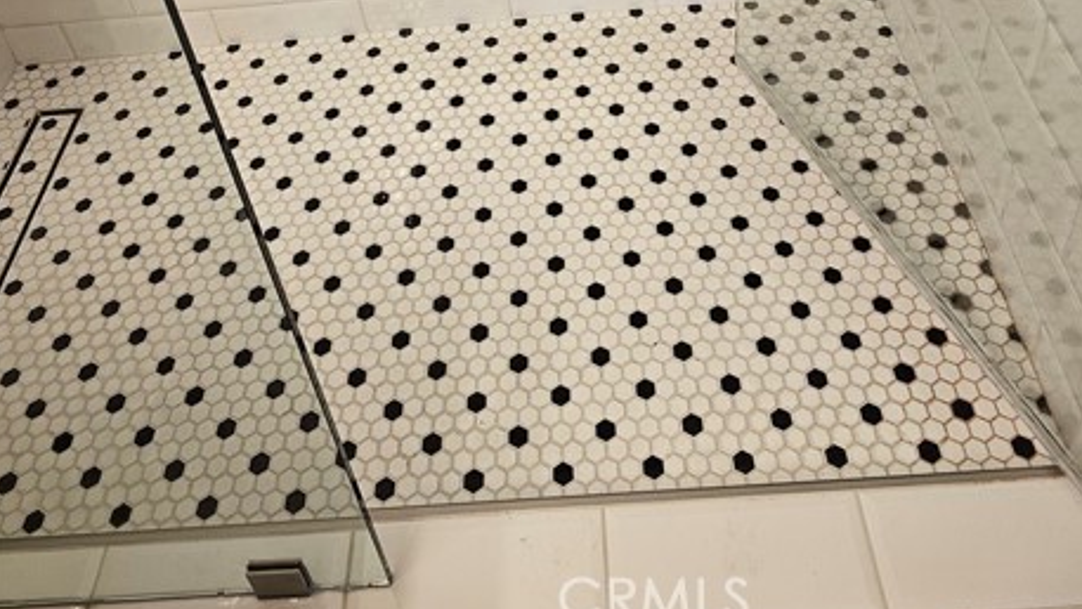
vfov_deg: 29.1
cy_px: -123
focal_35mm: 35
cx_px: 558
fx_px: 1005
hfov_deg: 56.6
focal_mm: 6.3
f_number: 1.7
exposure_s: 1/120
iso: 160
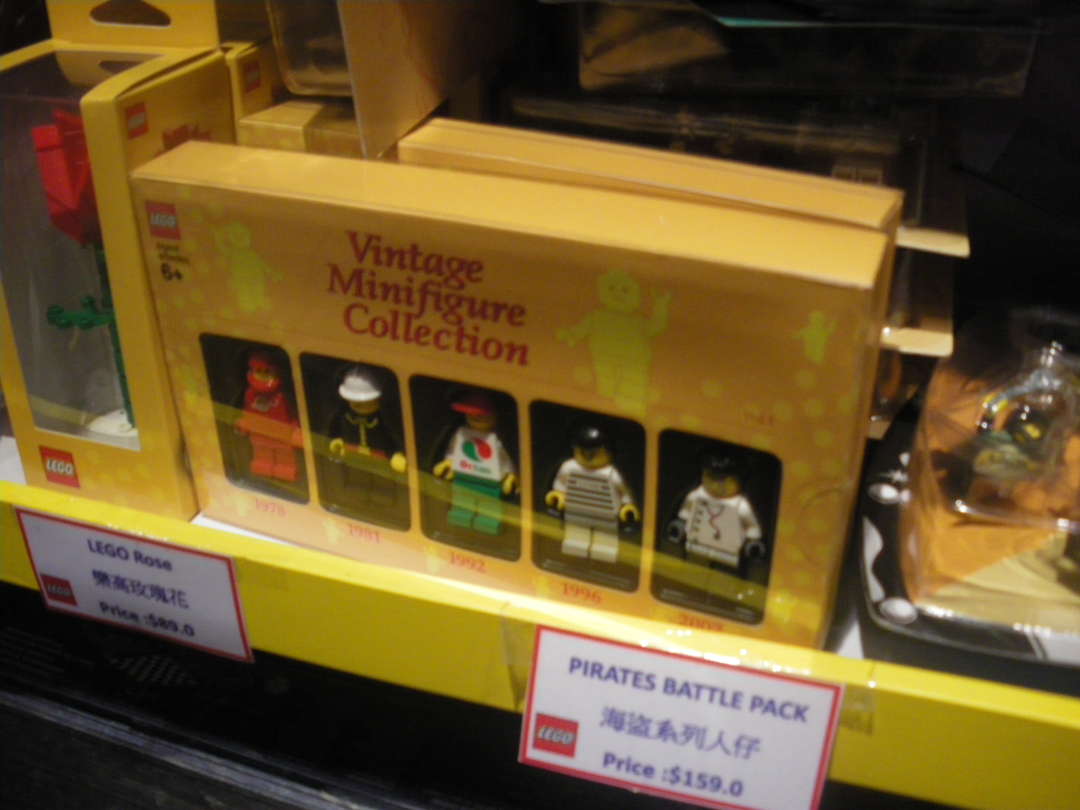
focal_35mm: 36
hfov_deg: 51.4
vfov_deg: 39.7
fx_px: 1123
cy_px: 405
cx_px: 540
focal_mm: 6.3
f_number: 3.5
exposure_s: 1/60
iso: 400
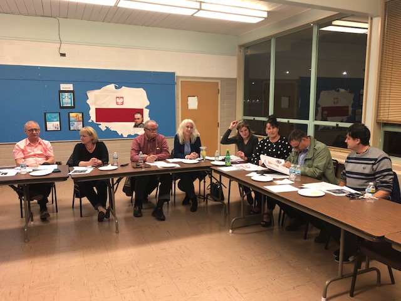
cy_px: 150
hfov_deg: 63.4
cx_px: 200
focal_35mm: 28
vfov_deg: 49.7
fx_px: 324
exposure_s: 1/21
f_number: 1.8
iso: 40
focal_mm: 3.99
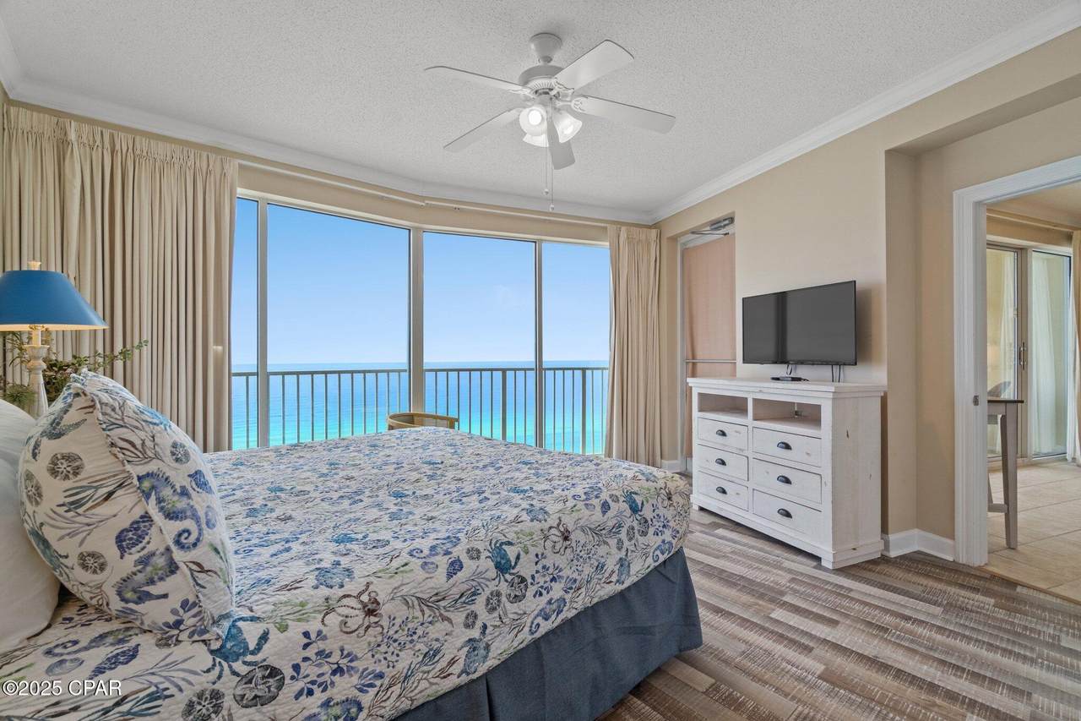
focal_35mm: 15
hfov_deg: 100.4
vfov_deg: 77.3
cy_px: 360
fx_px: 450
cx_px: 540
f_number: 9
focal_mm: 10
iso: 400
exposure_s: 1/3
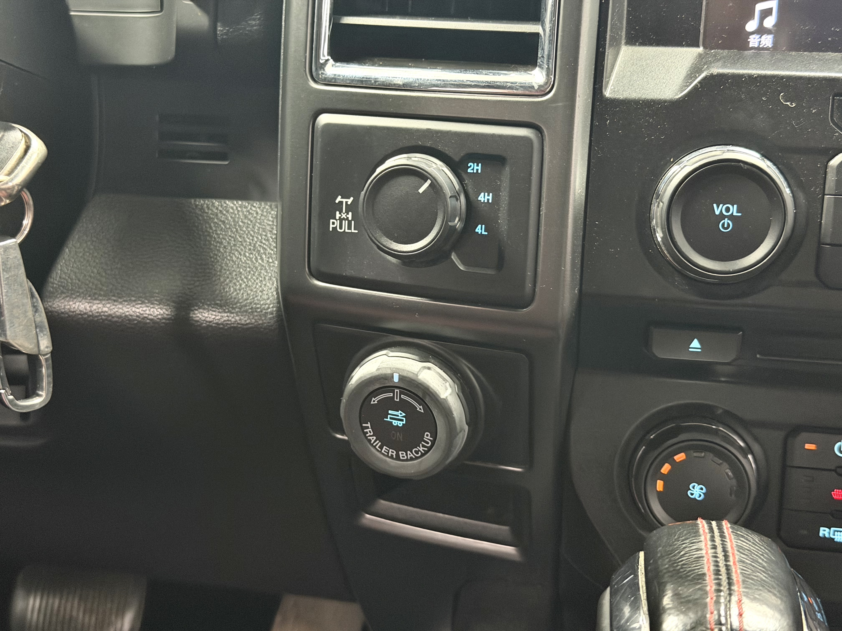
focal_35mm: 48
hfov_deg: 39.7
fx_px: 1168
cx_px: 421
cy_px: 316
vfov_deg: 30.3
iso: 640
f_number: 1.78
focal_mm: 6.76
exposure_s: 1/20
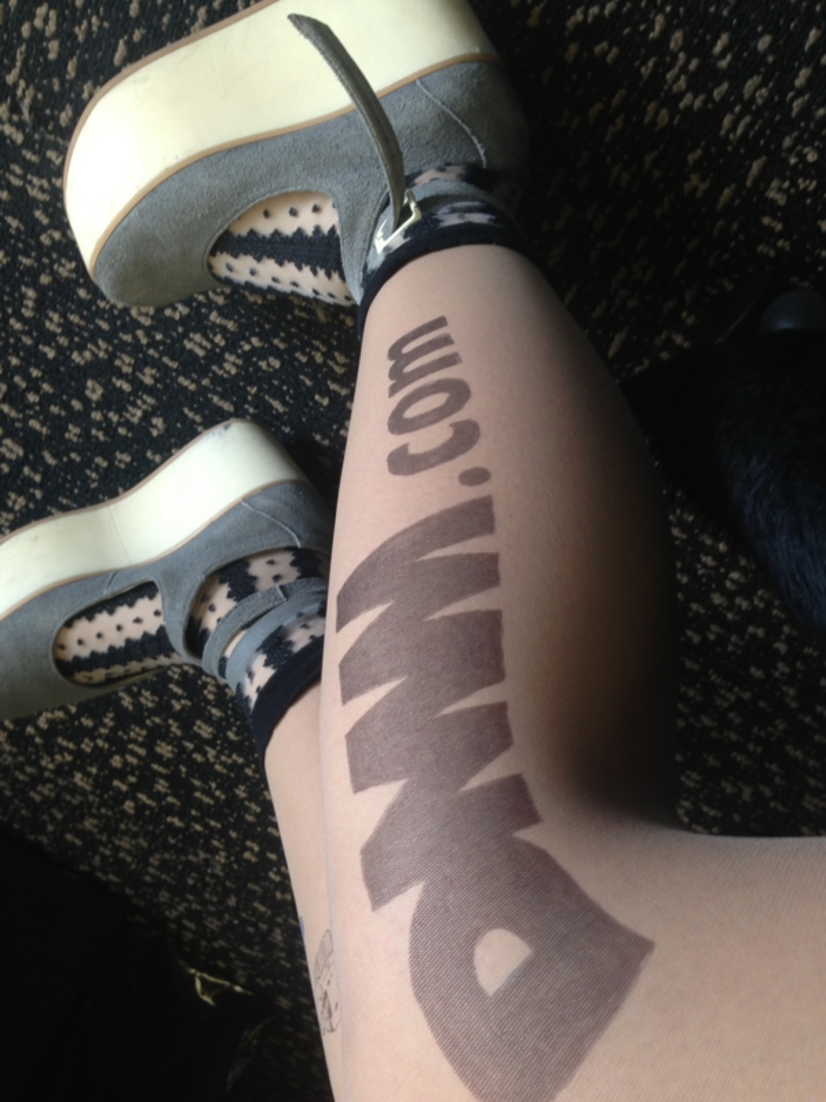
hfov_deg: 42.9
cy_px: 551
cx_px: 413
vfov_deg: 55.4
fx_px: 1050
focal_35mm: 33
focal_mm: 4.13
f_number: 2.4
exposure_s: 1/24
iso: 50
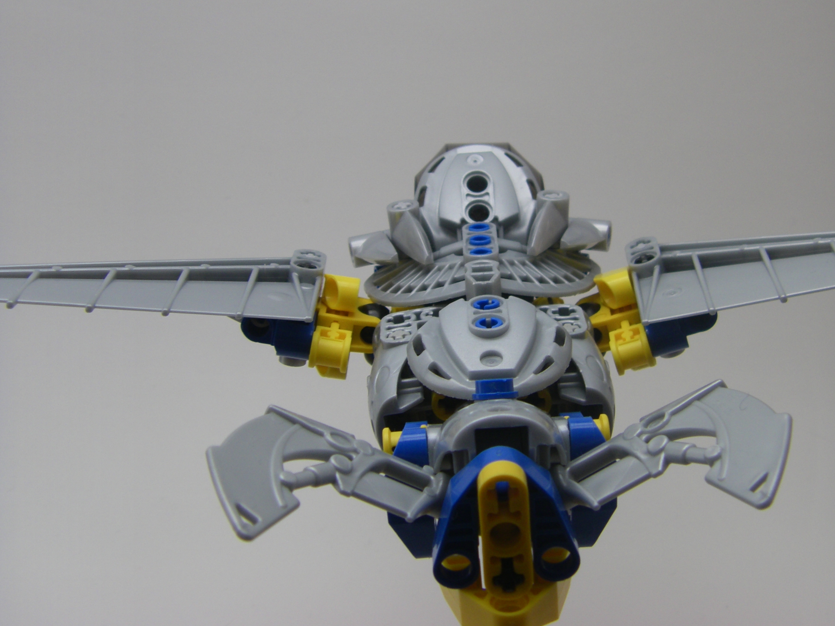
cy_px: 232
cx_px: 488
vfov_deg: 28.4
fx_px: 1230
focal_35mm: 51
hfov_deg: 37.4
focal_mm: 6.3
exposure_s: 1/125
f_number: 3.5
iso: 64
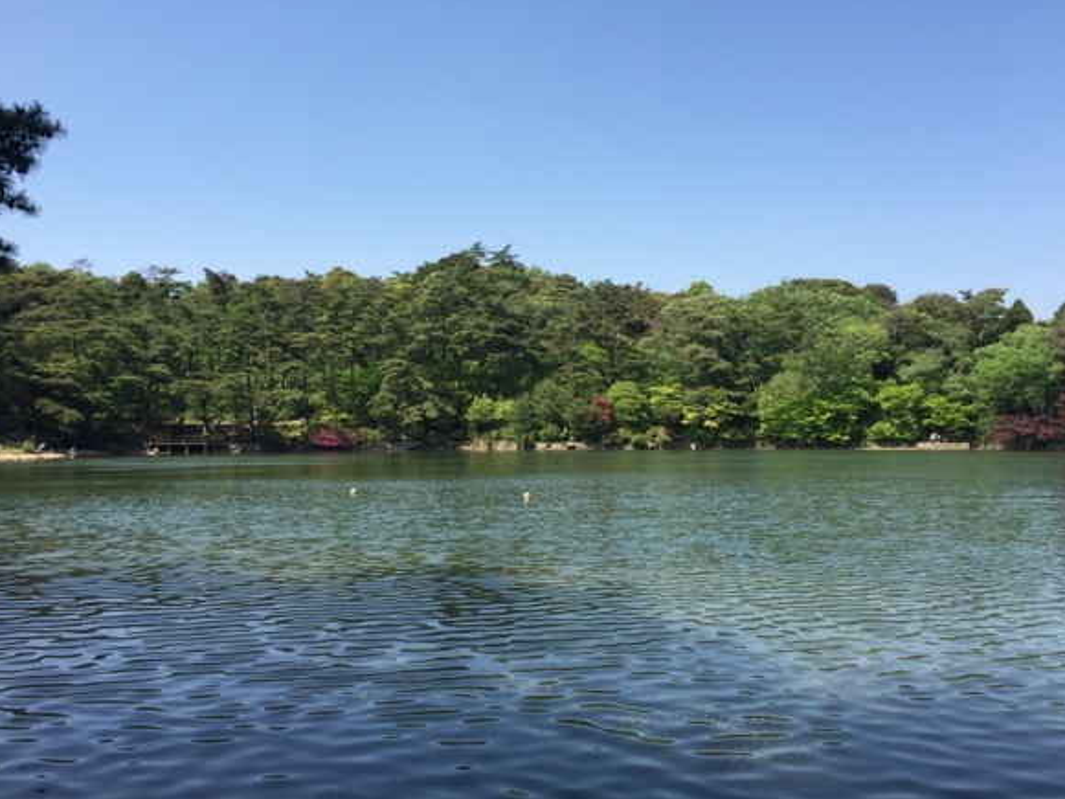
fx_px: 923
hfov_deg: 60.0
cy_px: 393
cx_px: 536
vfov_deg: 46.8
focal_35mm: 30
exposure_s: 1/1041
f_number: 2.2
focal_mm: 4.15
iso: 32
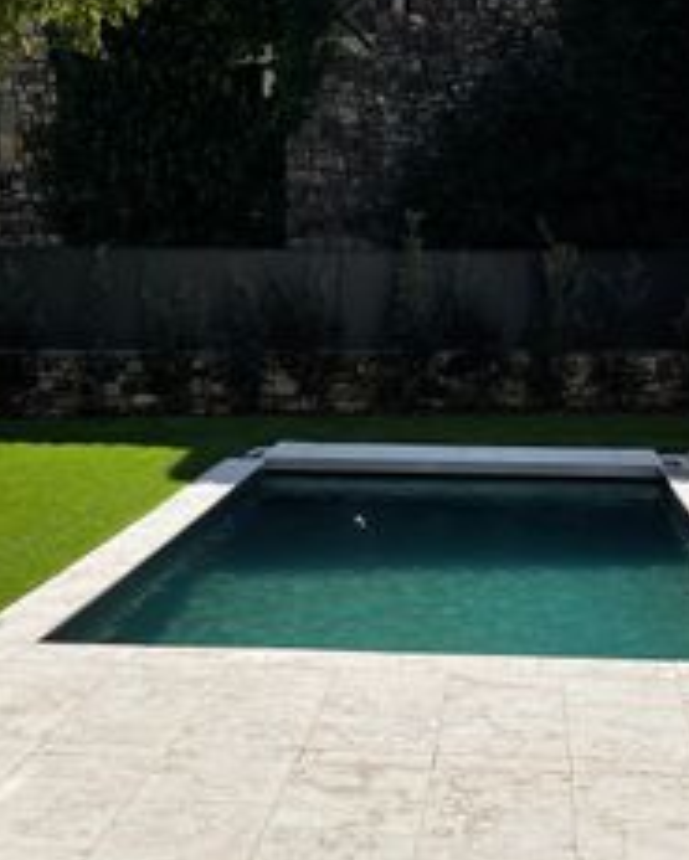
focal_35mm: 66
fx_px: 1681
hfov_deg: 23.2
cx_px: 369
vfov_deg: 28.7
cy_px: 421
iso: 32
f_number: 1.6
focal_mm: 5.1
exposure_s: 1/5376
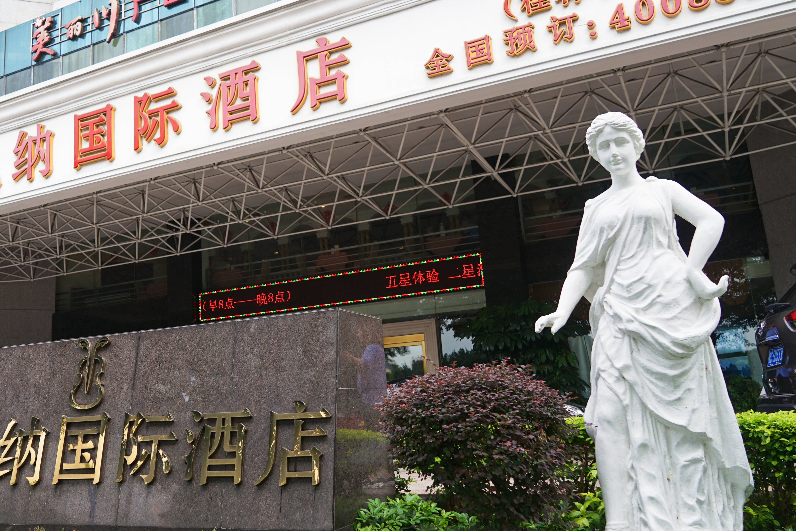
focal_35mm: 36
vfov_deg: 36.9
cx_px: 256
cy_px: 248
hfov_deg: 52.0
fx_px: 796
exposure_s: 1/400
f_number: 4.5
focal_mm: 24
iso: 100
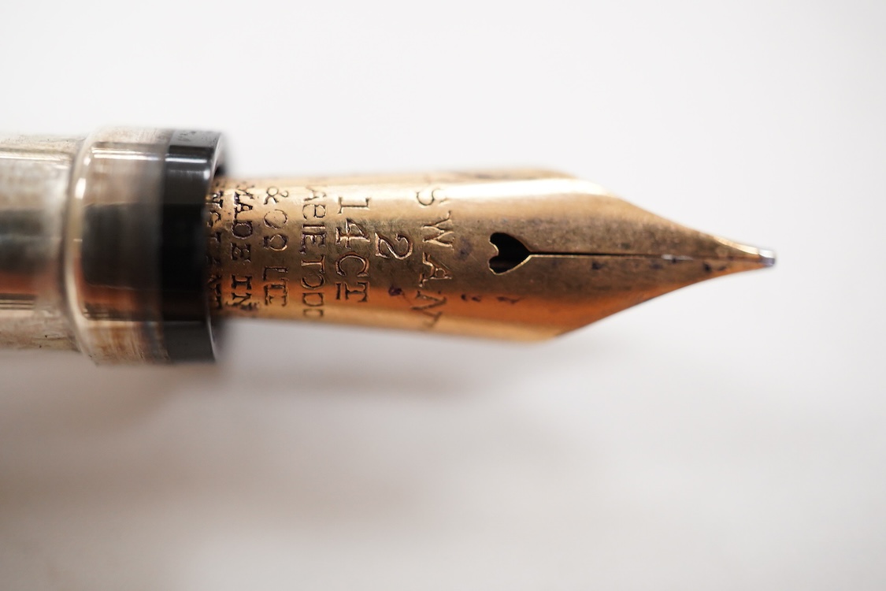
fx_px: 1107
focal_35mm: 45
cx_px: 443
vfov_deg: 29.9
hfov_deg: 43.6
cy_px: 296
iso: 2500
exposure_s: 1/200
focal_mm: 30
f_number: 5.6
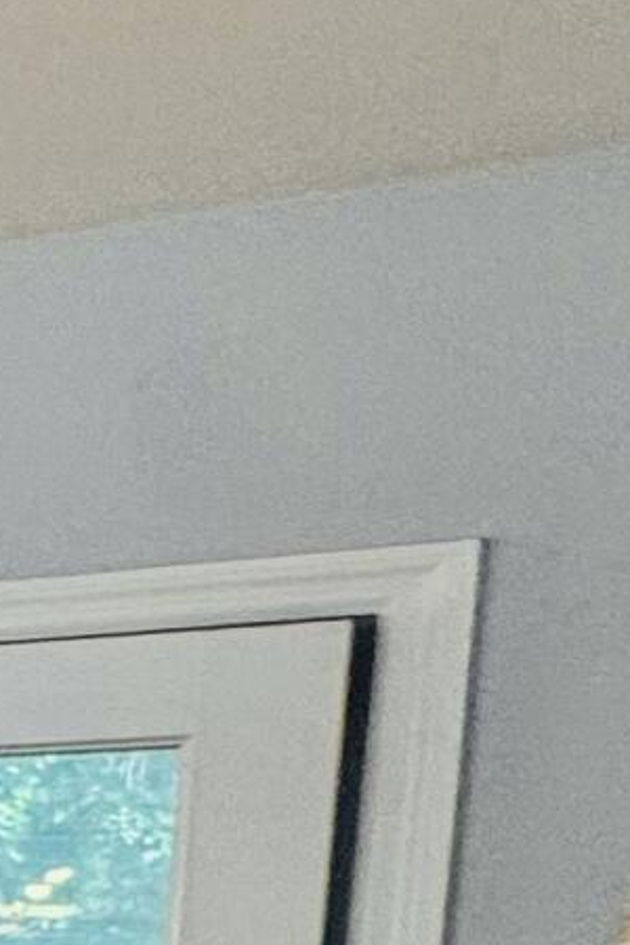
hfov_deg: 6.5
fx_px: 2546
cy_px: 1208
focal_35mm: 97
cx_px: -2442
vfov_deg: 19.5
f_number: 2.2
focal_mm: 2.22
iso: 125
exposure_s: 1/120
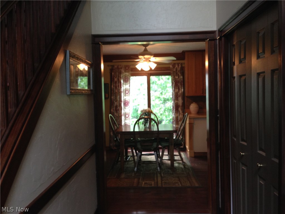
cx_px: 142
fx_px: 272
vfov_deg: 42.9
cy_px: 107
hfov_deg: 55.4
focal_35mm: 33
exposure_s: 1/20
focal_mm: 4.12
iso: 100
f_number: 2.4
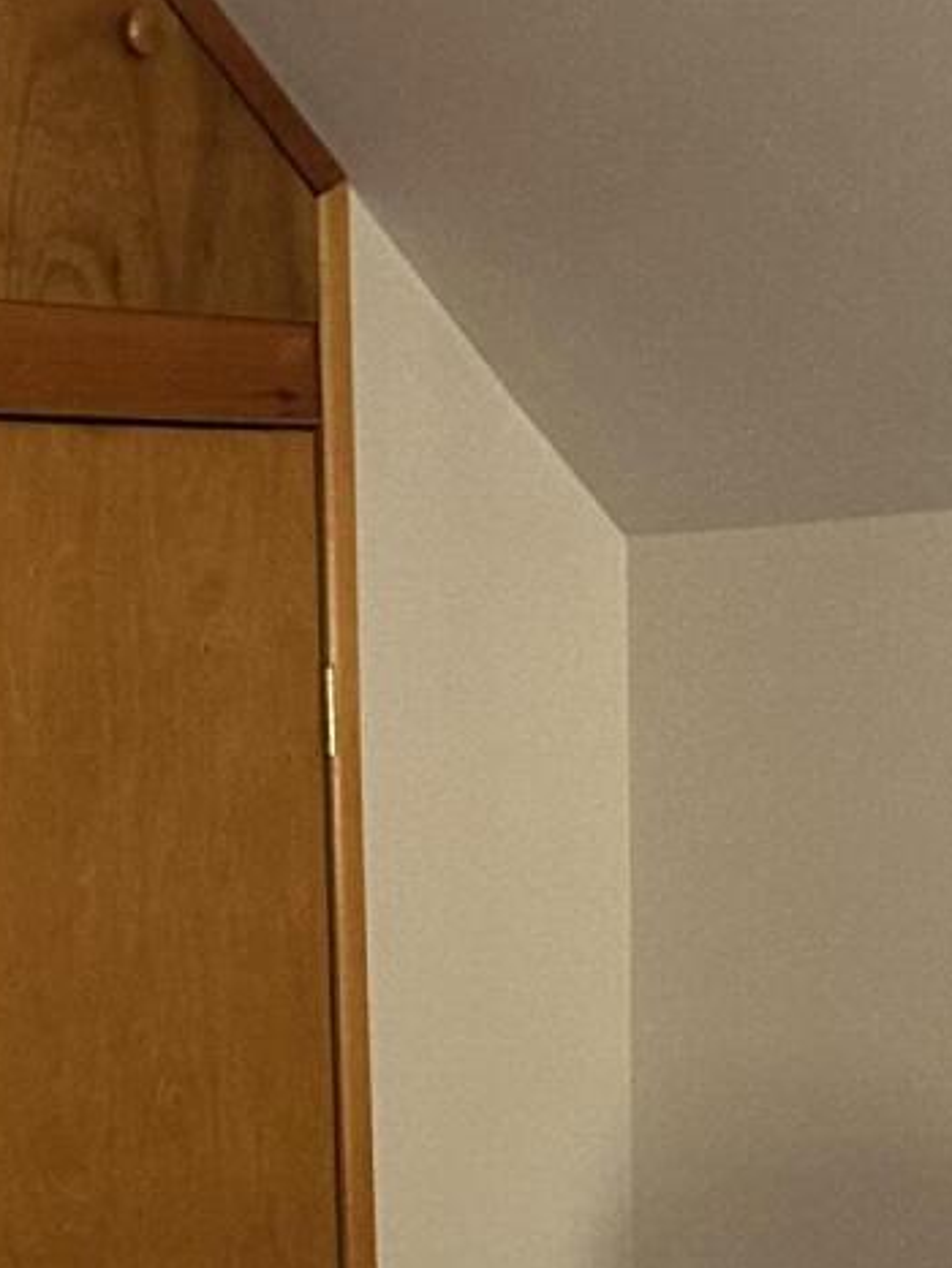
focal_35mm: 103
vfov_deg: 18.7
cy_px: 1170
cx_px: 177
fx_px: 3773
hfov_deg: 14.3
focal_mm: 6.86
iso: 400
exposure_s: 1/60
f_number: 1.78
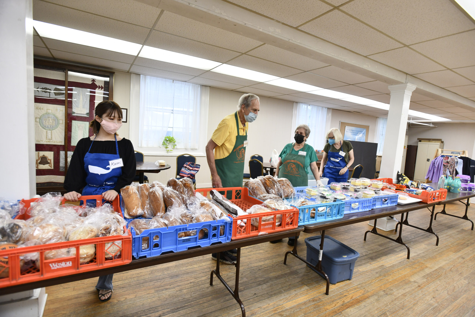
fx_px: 251
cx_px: 238
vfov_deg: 64.6
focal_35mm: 19
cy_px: 158
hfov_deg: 86.9
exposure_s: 1/80
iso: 1000
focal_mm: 19
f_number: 4.5
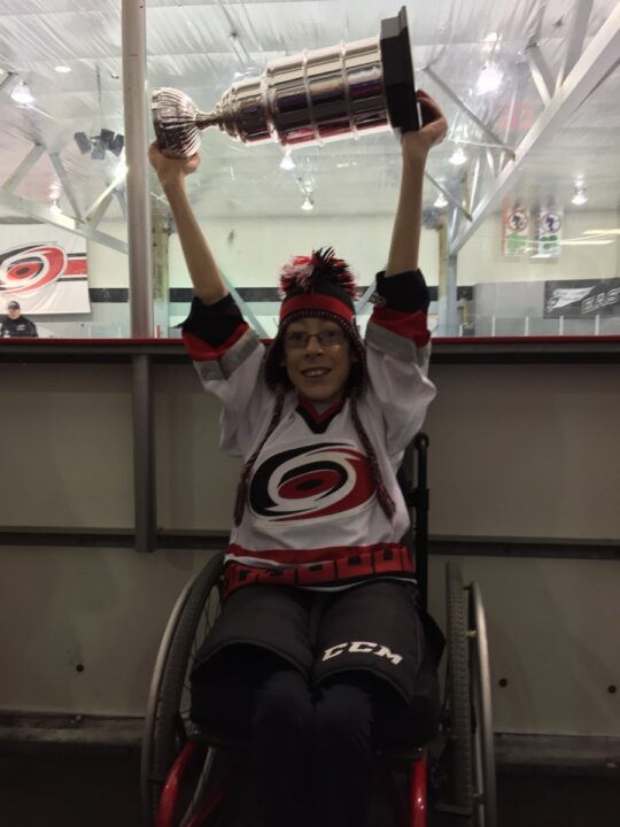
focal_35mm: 29
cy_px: 414
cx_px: 310
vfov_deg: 61.7
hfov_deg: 48.2
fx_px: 693
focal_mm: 4.15
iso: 125
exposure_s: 1/30
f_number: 2.2
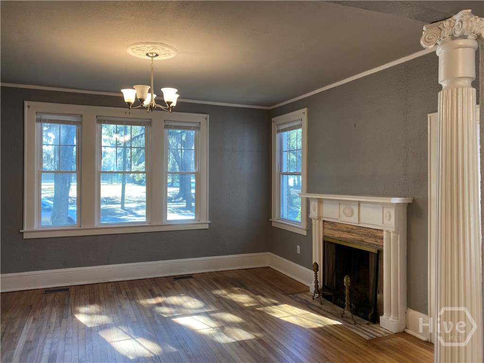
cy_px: 182
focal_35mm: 26
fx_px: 364
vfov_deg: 53.1
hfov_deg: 67.3
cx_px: 242
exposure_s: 1/60
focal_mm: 4.25
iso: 80
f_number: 1.8
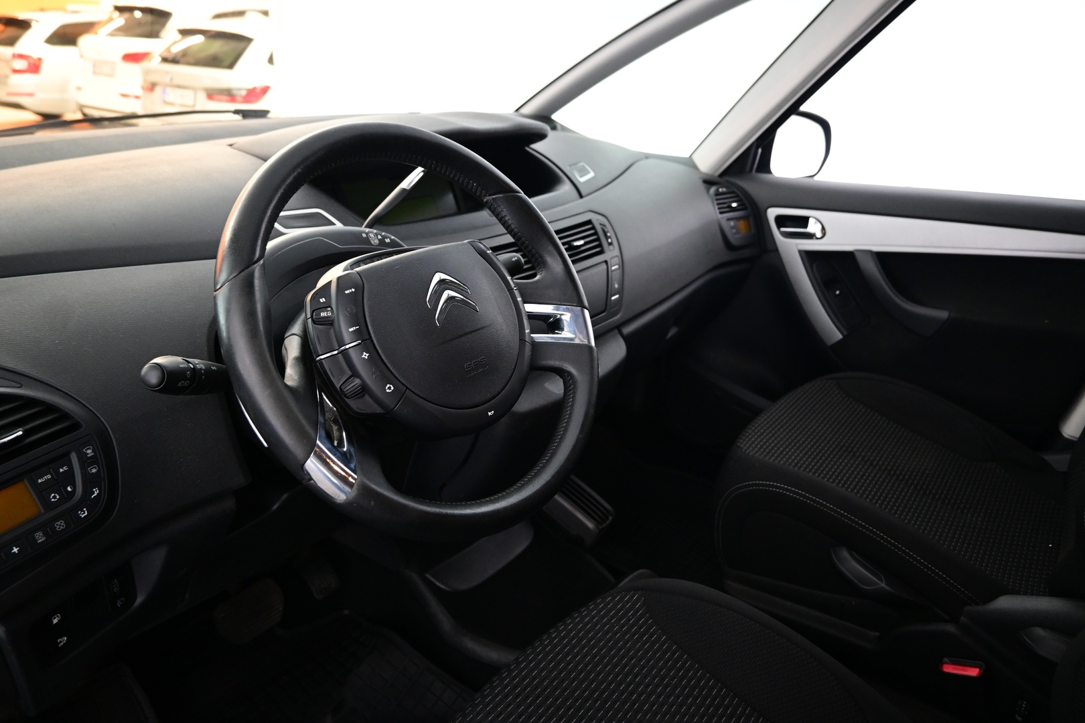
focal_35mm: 24
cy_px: 362
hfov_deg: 73.7
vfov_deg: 53.1
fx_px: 723
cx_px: 542
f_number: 3.5
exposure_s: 1/25
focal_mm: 16
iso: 1800
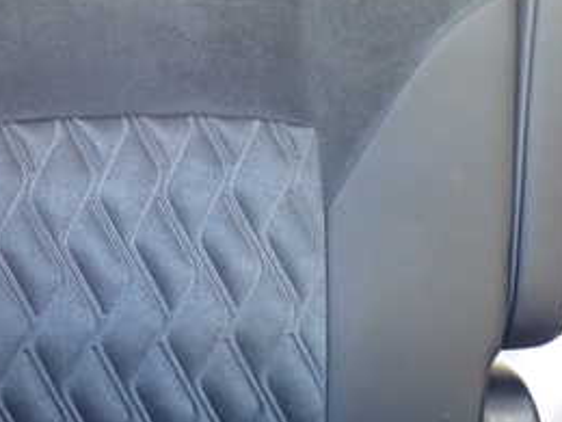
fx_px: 1348
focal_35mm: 83
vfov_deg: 17.8
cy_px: 164
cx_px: 130
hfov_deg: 23.3
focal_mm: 6.37
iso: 800
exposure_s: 1/13
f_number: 2.5
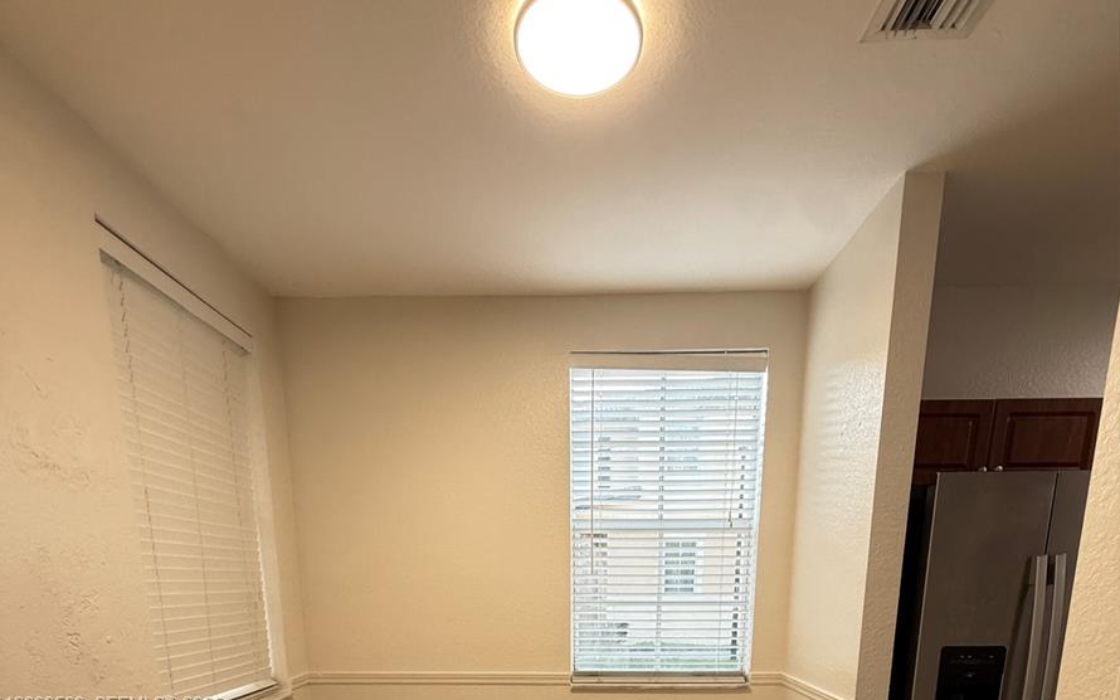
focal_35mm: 20
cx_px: 556
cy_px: 705
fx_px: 610
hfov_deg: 85.1
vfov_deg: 48.6
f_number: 2.2
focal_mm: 2.22
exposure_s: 1/99
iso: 200
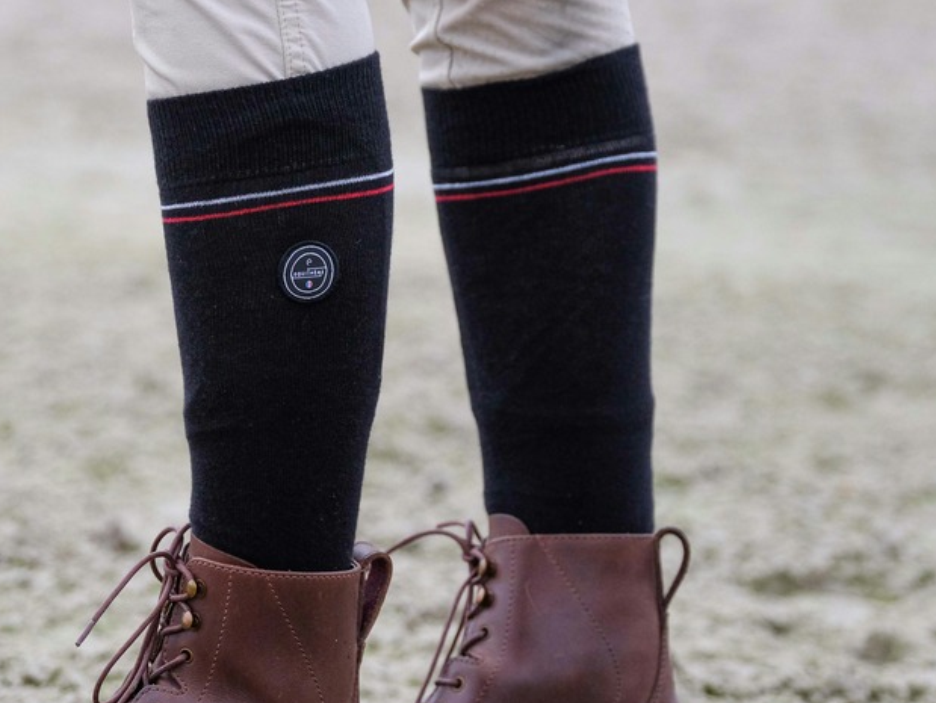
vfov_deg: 6.0
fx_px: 6710
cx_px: 290
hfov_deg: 8.0
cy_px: 296
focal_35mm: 248
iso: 1250
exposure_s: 1/500
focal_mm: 104.2
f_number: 4
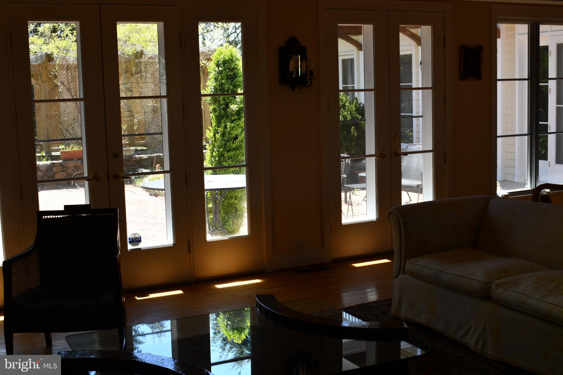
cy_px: 188
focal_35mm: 51
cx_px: 282
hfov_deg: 38.9
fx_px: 797
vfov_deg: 26.5
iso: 360
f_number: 5.6
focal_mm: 34
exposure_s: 1/250
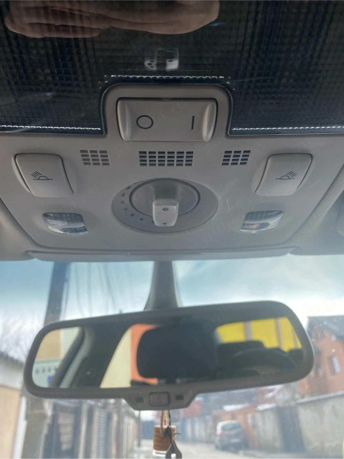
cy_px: 230
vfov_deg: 67.3
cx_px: 172
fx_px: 345
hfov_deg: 53.0
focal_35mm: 26
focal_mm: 4.25
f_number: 1.8
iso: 32
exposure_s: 1/557
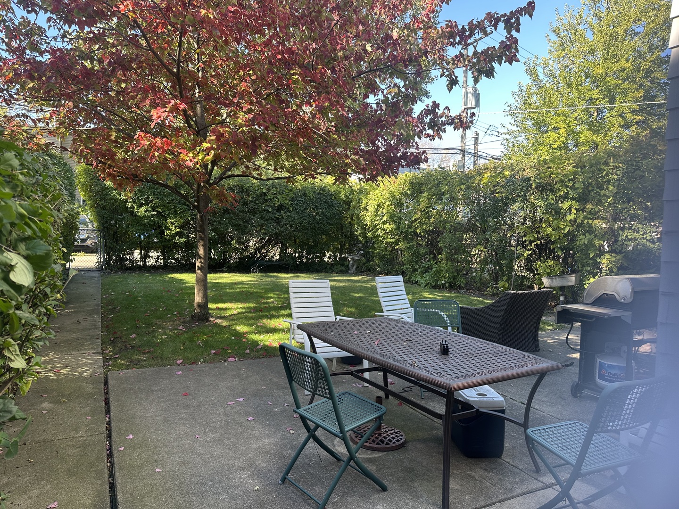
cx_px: 340
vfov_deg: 56.8
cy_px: 254
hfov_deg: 71.6
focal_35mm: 24
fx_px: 471
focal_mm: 6.86
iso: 80
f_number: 1.78
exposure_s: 1/285
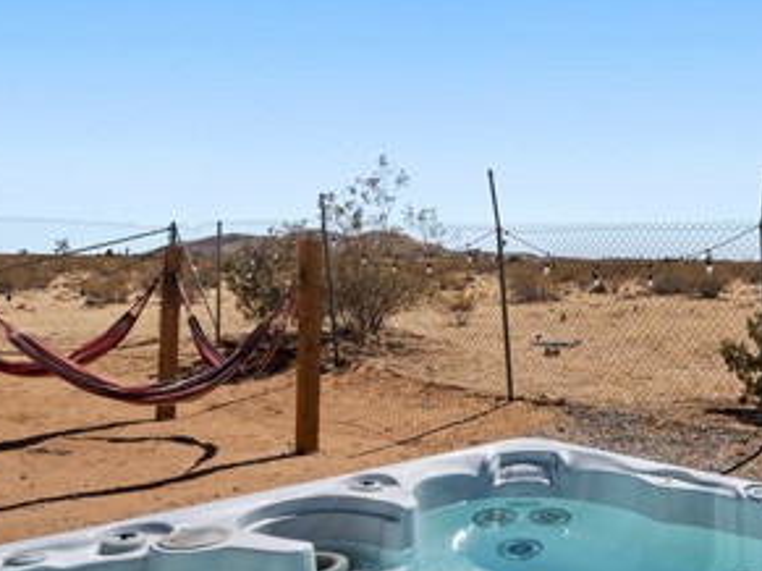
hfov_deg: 46.9
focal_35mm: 37
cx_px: 631
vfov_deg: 38.5
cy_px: 240
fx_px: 815
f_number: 10
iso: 400
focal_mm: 17.5
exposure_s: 1/400
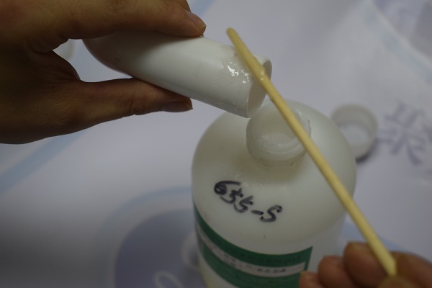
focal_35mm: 57
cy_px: 144
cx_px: 216
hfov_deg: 35.1
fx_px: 684
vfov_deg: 23.8
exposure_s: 1/80
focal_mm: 38
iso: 640
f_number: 4.8
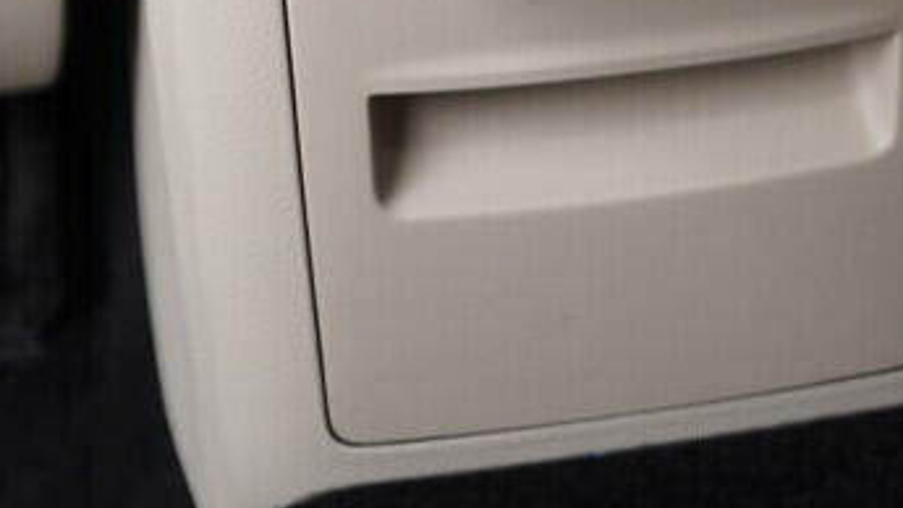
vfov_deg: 10.5
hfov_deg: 19.0
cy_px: -232
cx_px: 646
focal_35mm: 112
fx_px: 2682
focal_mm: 24
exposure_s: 1/40
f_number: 2.8
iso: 400
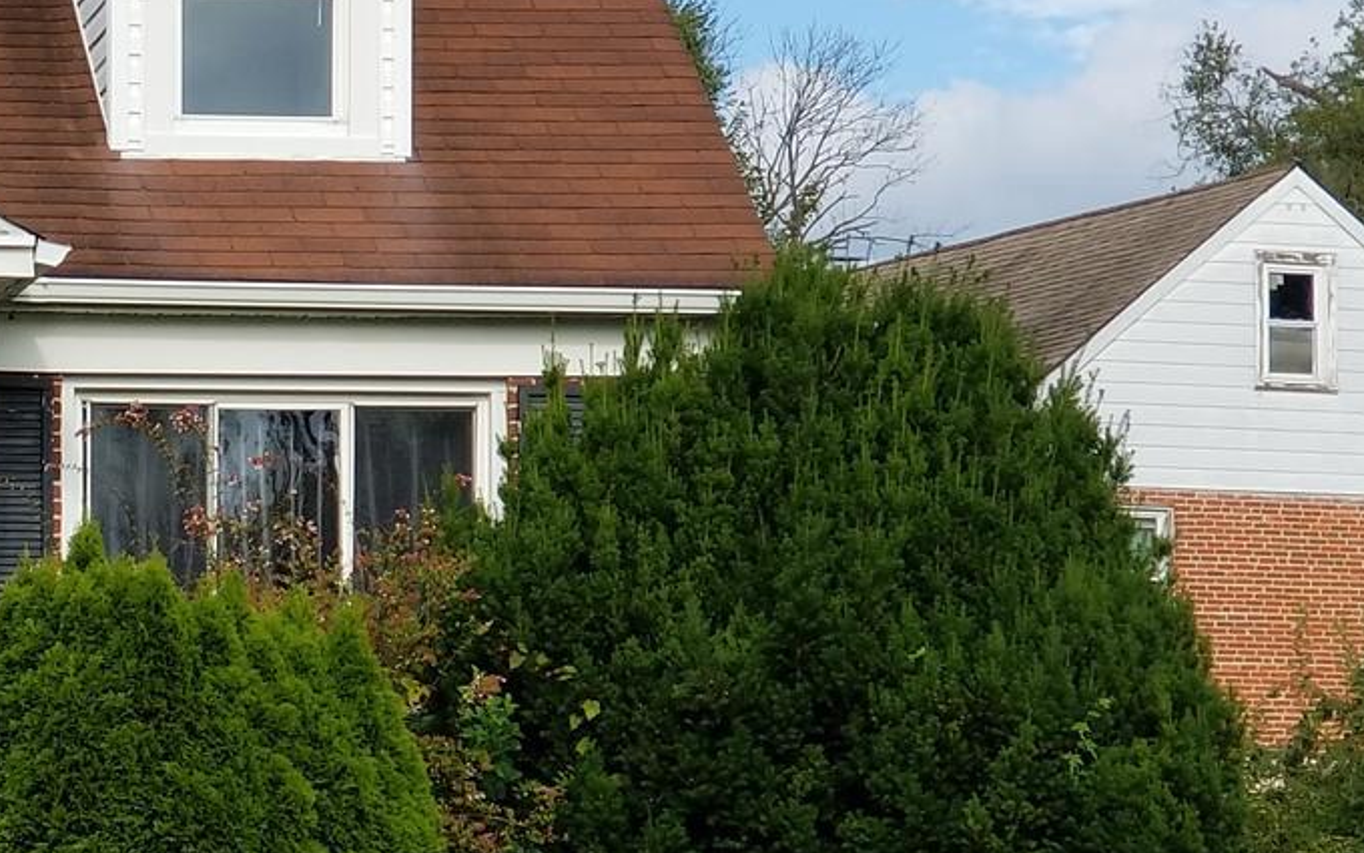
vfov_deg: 7.9
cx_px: -315
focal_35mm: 166
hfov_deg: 12.3
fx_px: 6171
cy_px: 666
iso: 25
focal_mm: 6
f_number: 2.4
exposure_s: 1/554
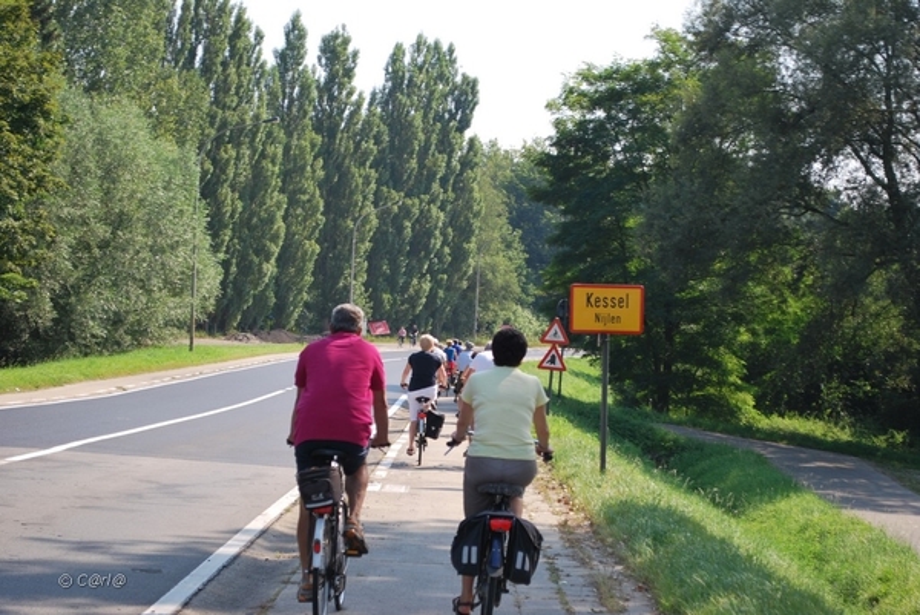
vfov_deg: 16.6
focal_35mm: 82
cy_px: 308
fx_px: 2110
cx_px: 460
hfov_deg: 24.6
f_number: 6.3
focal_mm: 55
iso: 100
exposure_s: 1/160
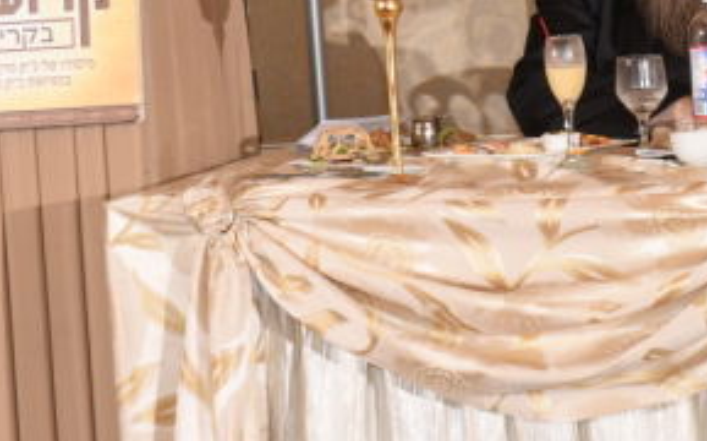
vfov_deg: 5.1
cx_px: 367
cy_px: -205
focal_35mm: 253
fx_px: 4870
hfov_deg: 8.3
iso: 800
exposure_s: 1/160
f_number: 6.3
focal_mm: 70
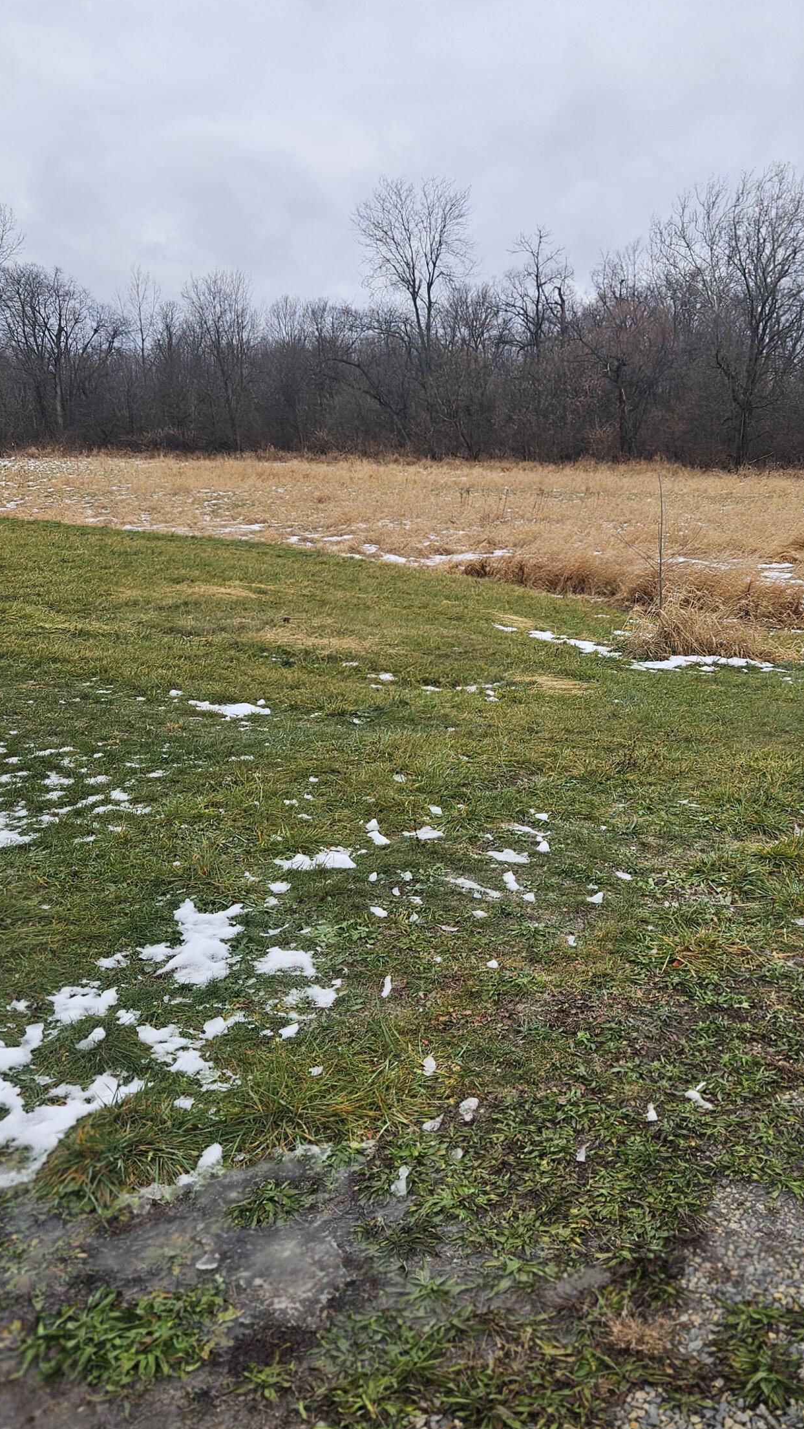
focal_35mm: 34
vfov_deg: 58.0
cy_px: 713
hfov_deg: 34.1
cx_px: 573
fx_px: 1288
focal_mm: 5.4
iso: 25
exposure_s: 1/396
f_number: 1.8
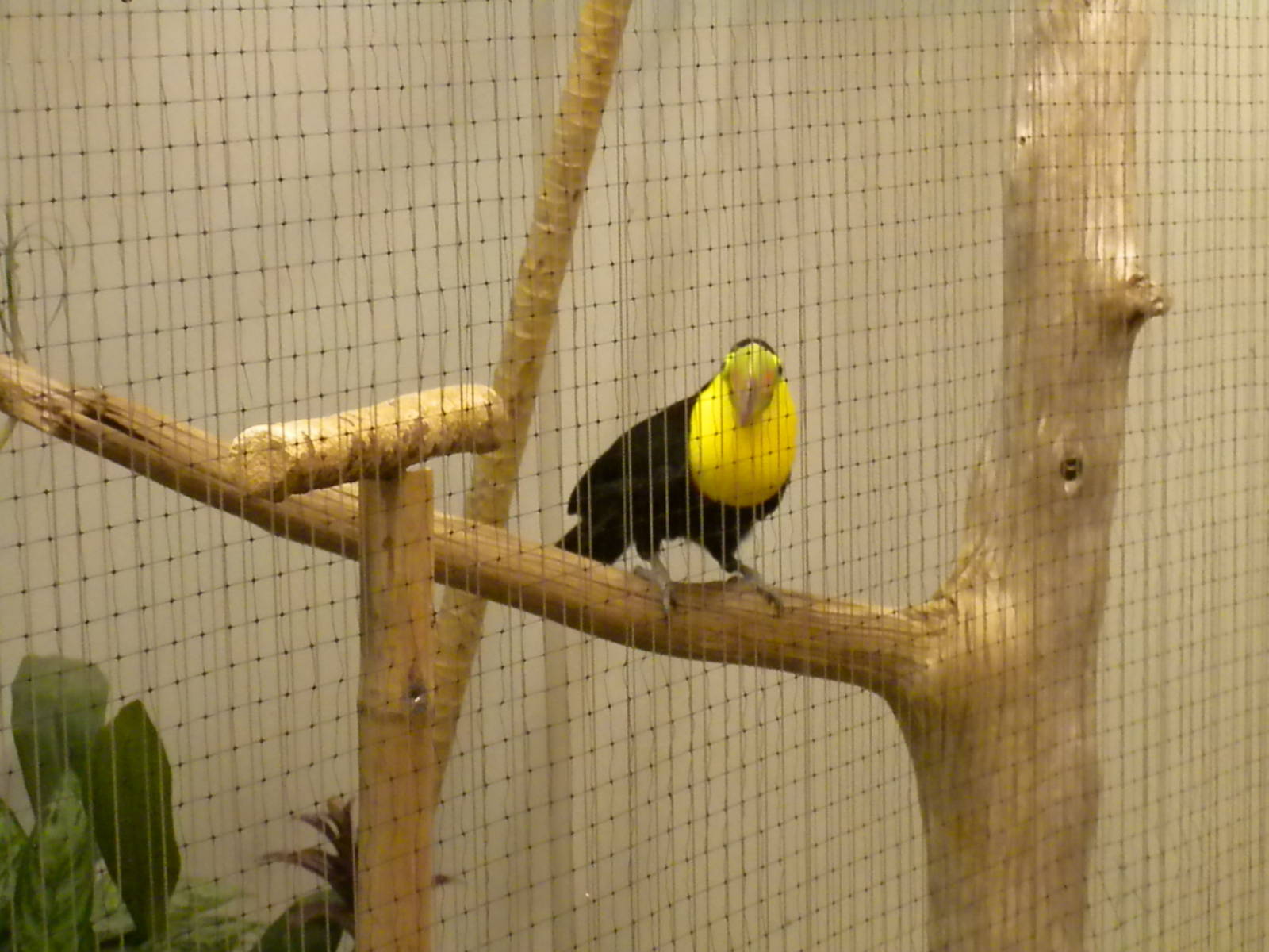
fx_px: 3666
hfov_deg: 19.6
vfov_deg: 14.8
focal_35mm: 100
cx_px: 634
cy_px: 476
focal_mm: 17.7
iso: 1670
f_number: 5.1
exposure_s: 1/52.7
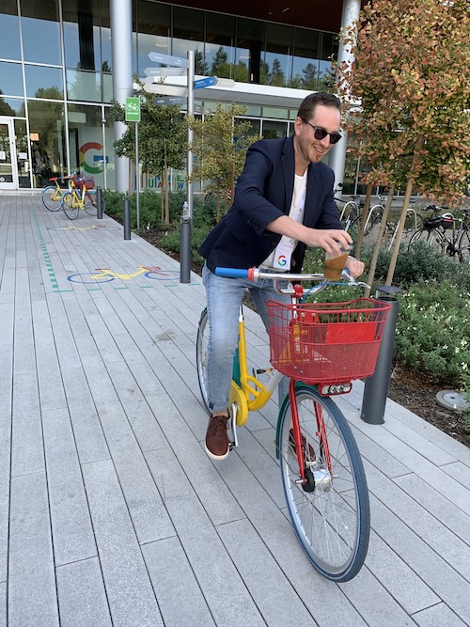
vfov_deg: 67.3
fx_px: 471
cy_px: 314
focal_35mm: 26
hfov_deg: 53.0
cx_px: 235
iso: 25
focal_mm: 4.25
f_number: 1.8
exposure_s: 1/314
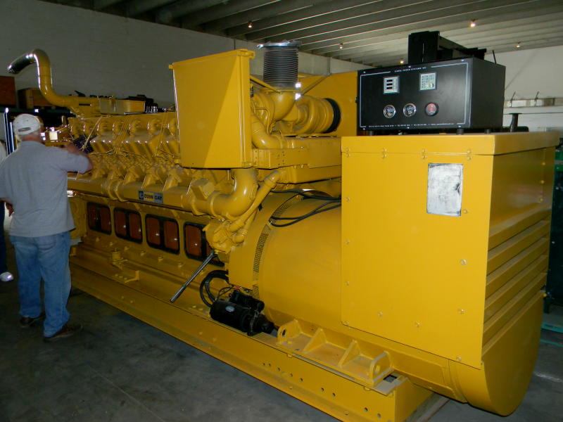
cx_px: 282
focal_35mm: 28
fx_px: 455
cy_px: 211
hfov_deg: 63.4
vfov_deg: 49.7
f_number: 3.5
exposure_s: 1/26
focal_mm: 5
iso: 200
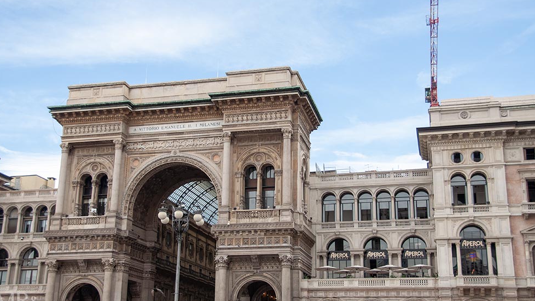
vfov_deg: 25.7
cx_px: 270
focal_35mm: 47
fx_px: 660
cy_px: 166
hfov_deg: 44.1
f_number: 5.6
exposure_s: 1/1000
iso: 800
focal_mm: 29
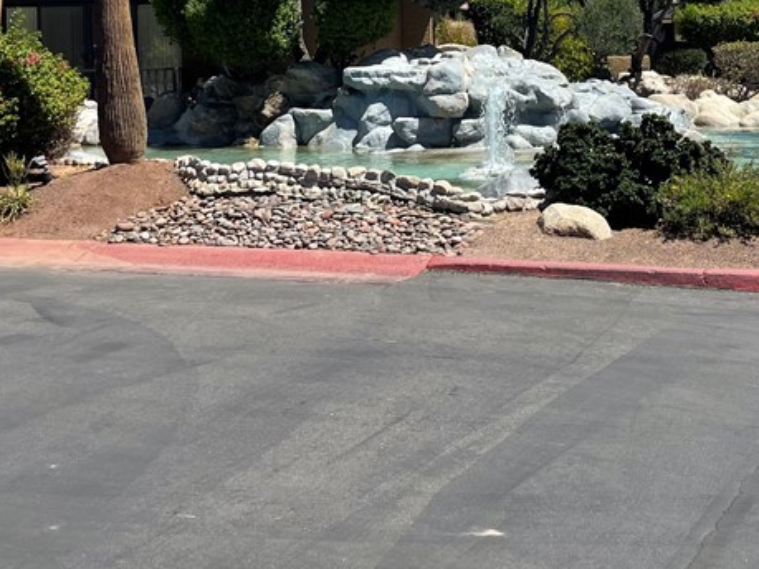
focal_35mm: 58
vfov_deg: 24.4
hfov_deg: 33.1
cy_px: 43
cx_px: 456
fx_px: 1271
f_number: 1.6
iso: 32
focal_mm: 5.1
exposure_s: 1/3257
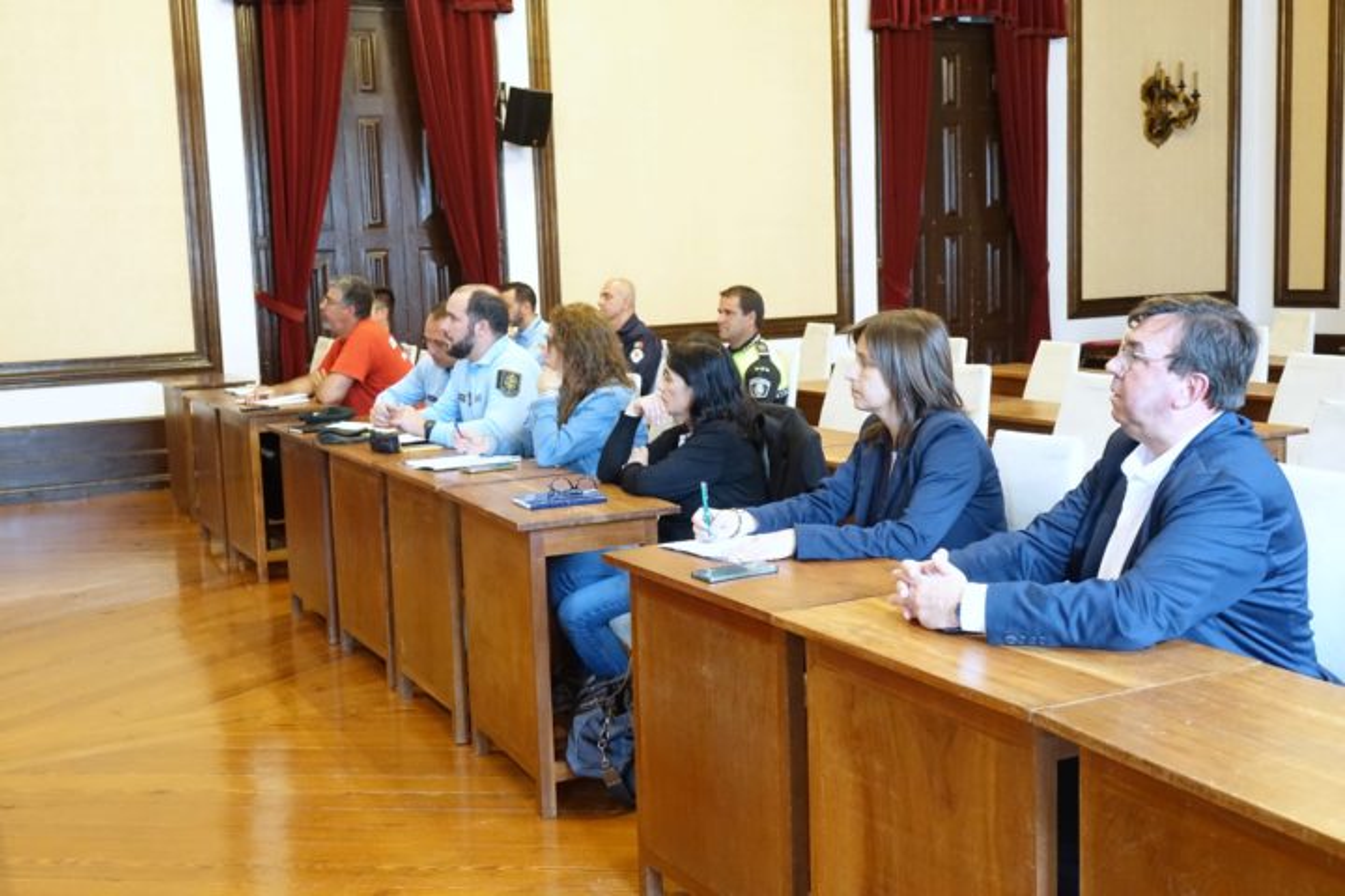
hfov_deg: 49.6
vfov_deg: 34.2
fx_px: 1457
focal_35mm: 39
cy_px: 448
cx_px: 672
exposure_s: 1/100
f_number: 2.8
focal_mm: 14.24
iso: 2000
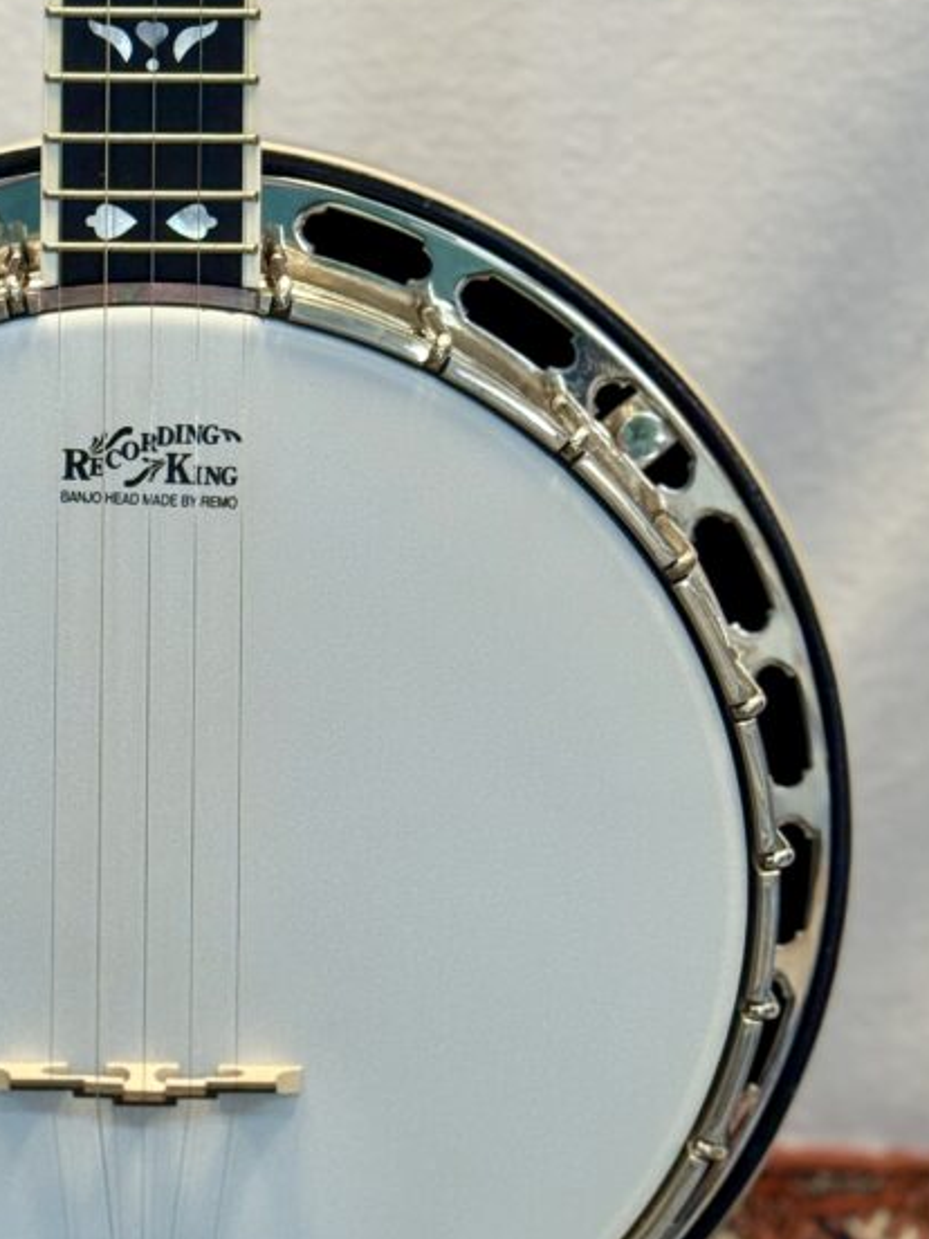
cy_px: 900
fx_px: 3185
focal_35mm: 89
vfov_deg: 21.9
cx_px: 130
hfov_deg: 16.4
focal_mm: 6.76
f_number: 1.78
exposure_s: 1/120
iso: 200
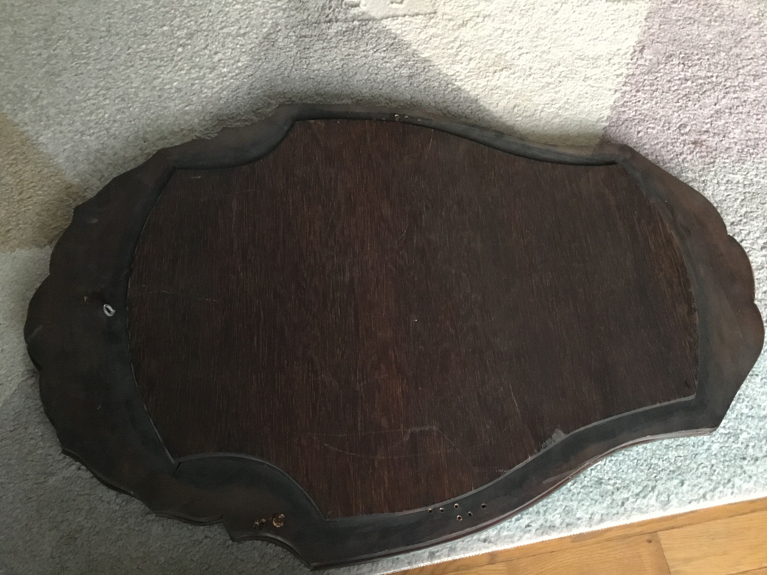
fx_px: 709
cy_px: 296
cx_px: 391
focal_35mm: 32
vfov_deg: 44.2
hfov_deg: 56.8
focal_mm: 3.3
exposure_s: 1/17
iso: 500
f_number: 2.4
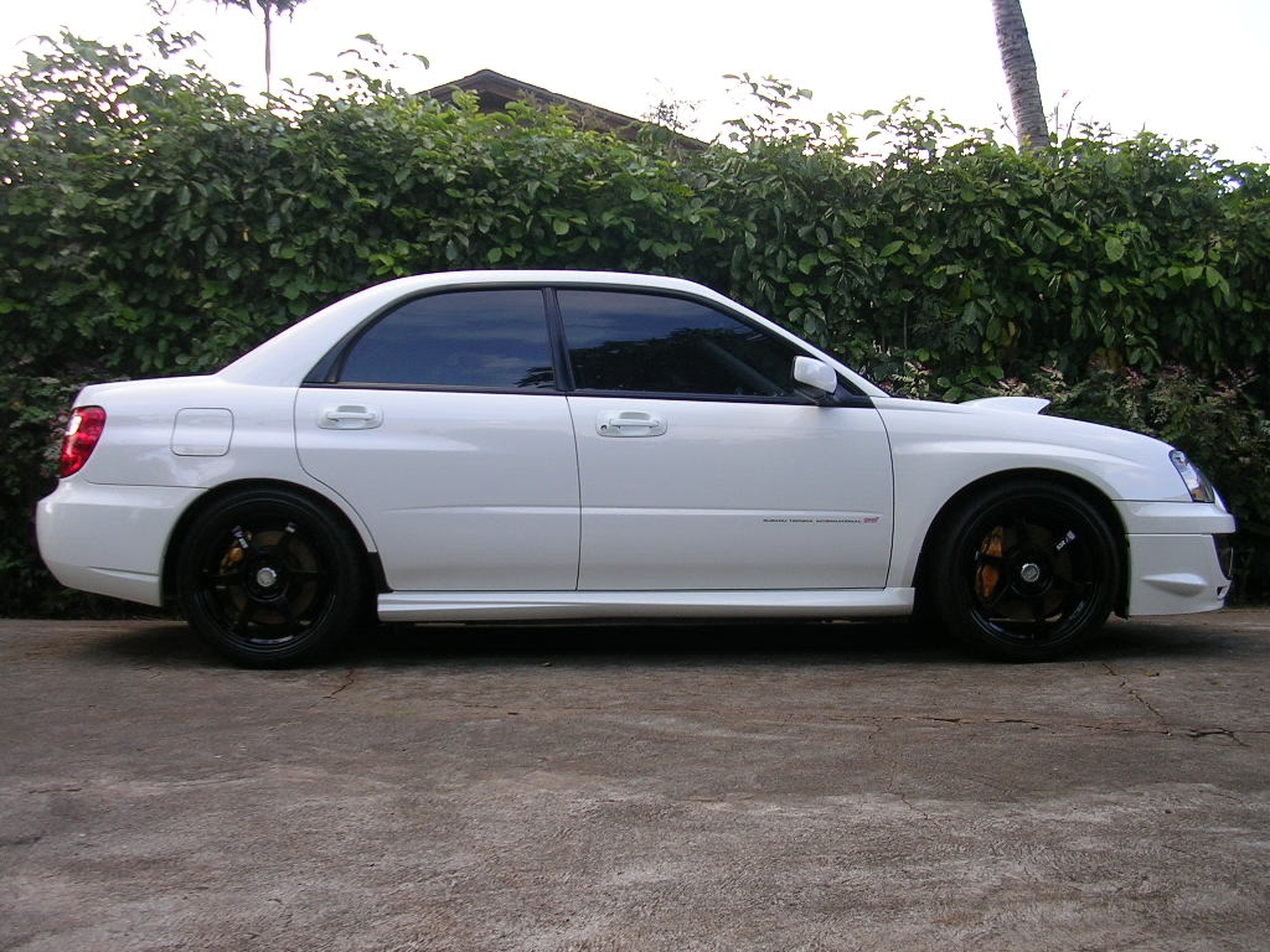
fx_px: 1394
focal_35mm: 38
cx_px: 635
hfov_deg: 49.0
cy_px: 476
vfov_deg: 37.7
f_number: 2.8
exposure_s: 1/88.1
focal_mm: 5.8
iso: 50
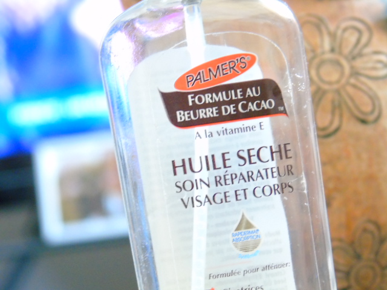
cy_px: 145
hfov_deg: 9.3
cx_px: 194
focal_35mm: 212
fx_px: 2370
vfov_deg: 7.0
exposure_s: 1/8
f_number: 4.7
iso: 800
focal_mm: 38
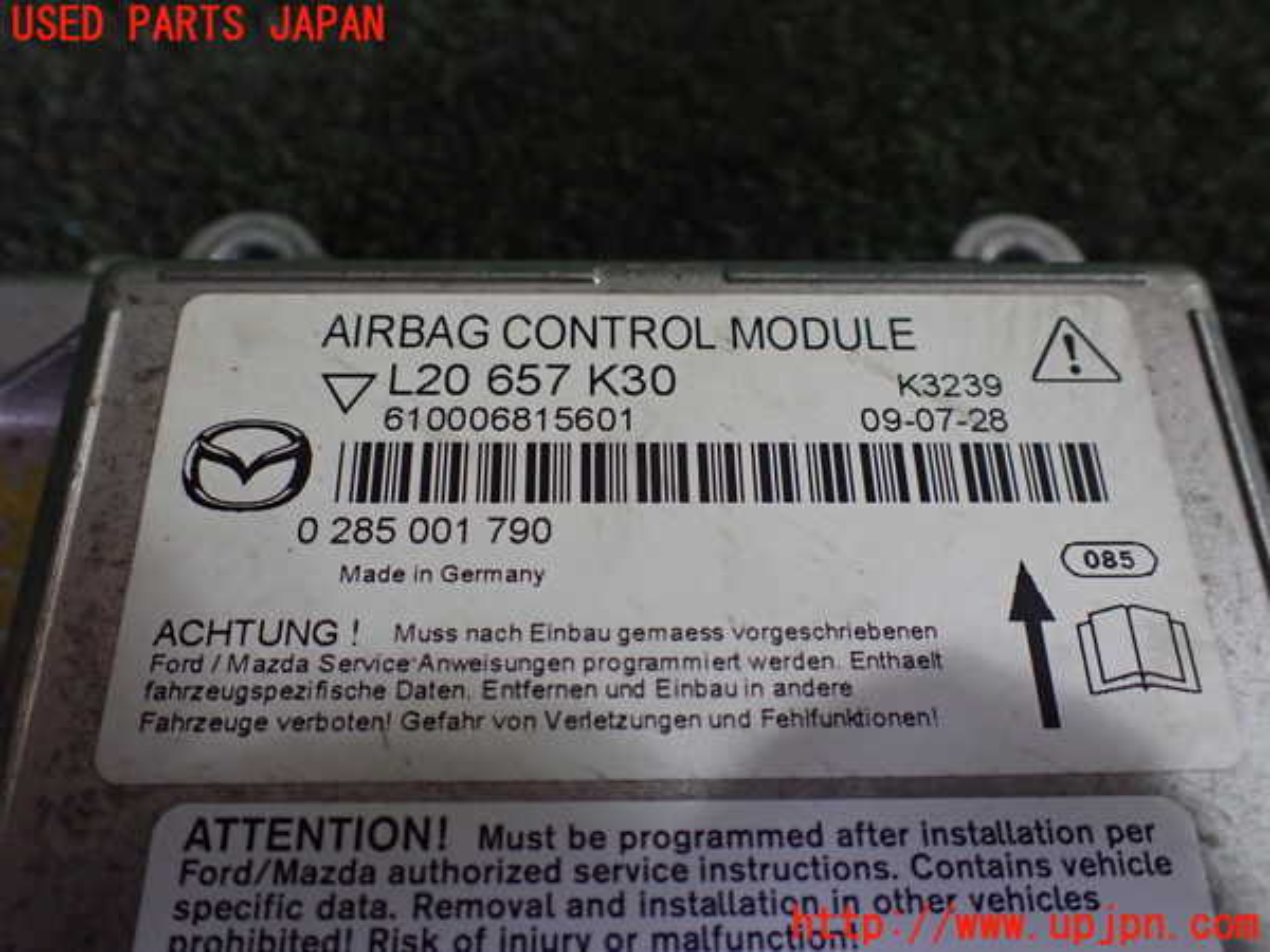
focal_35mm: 30
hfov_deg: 60.0
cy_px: 476
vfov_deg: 46.8
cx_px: 635
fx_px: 1101
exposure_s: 1/80
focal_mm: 5.4
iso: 800
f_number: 2.3
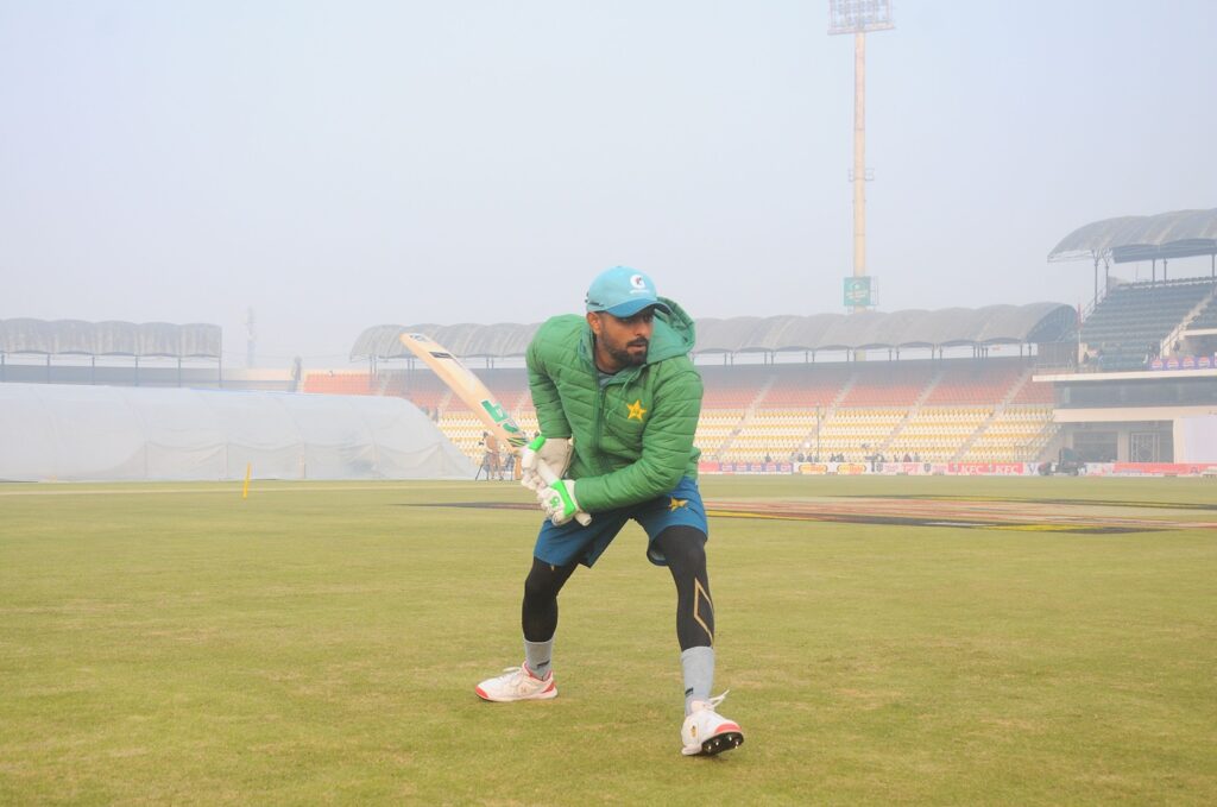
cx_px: 608
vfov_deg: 36.7
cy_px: 404
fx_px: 1215
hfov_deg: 53.2
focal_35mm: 36
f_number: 4
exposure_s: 1/640
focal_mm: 24
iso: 500
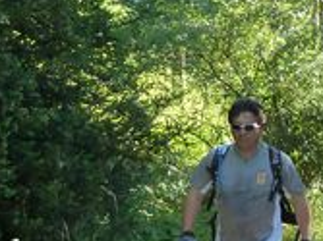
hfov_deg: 15.2
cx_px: 487
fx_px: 1119
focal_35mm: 120
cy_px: 175
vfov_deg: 12.3
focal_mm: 4.1
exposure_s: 1/80
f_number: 3.3
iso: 125
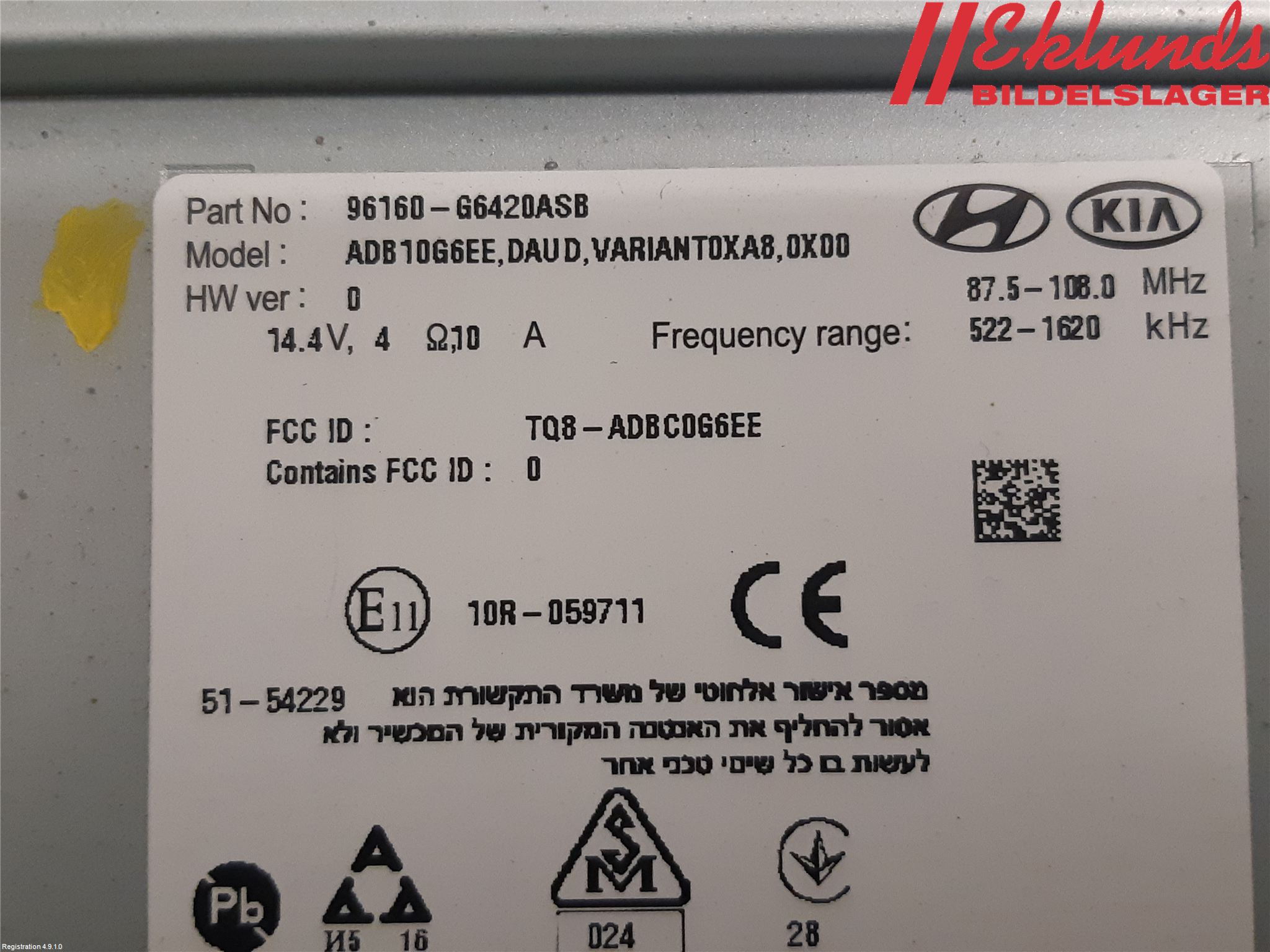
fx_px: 954
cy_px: 476
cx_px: 635
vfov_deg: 53.1
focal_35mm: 26
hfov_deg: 67.3
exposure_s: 1/60
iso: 250
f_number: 1.7
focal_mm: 3.93
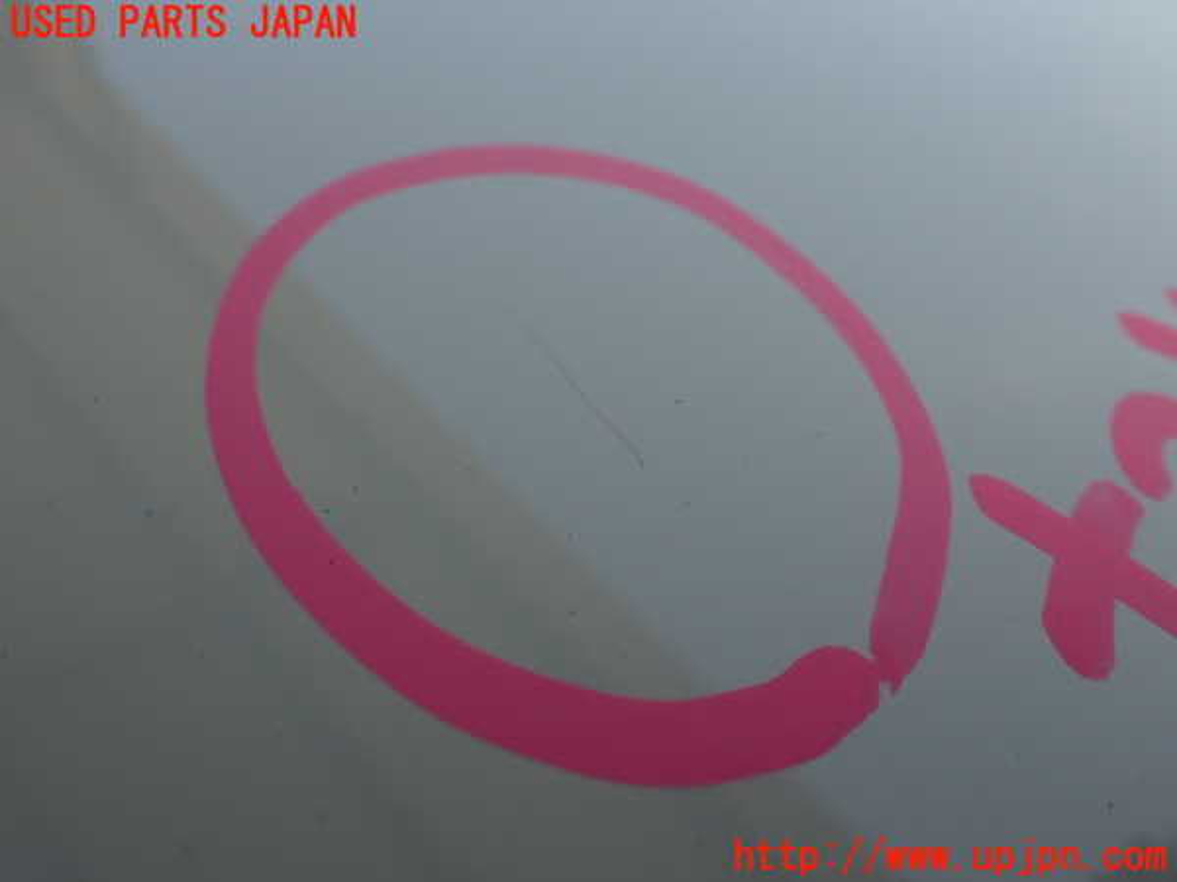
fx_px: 1088
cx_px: 588
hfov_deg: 56.8
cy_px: 441
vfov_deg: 44.2
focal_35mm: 32
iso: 100
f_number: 3.2
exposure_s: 1/500
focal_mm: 5.79
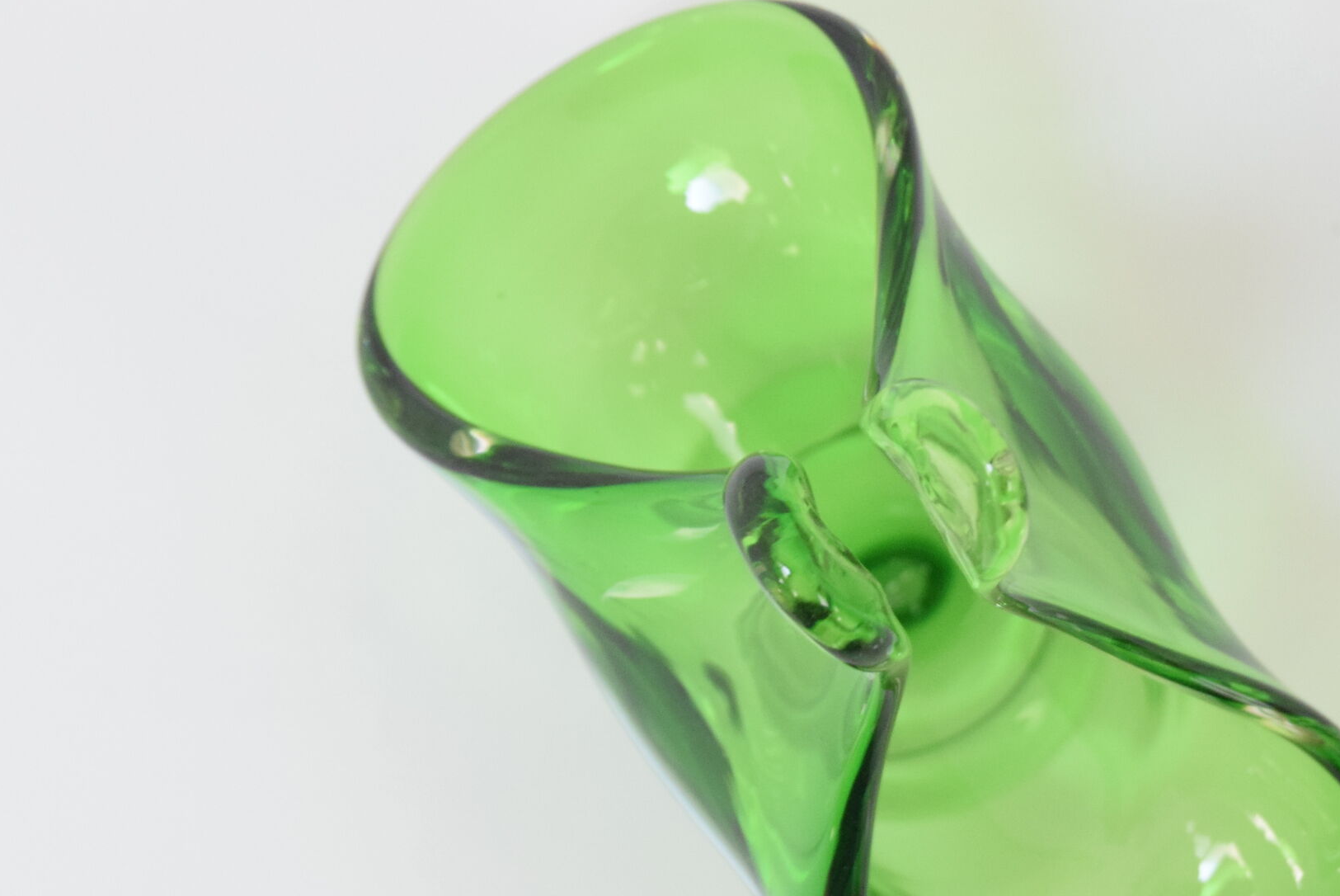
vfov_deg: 9.0
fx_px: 5659
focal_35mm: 152
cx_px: 835
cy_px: 526
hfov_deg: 13.5
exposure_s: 1/160
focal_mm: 55
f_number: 6.3
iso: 1600
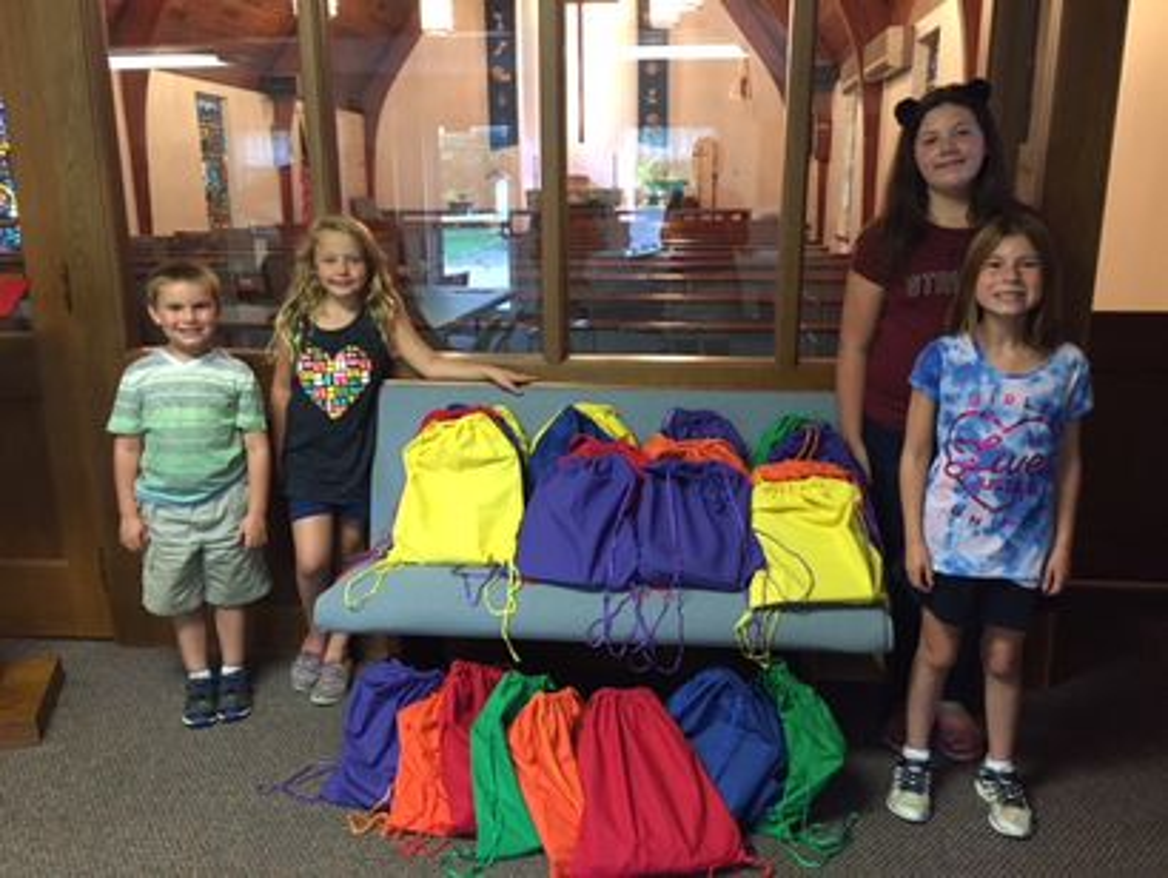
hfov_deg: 61.6
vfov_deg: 48.3
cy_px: 439
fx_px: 979
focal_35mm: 29
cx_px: 584
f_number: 2.2
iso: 250
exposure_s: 1/24
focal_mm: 4.15
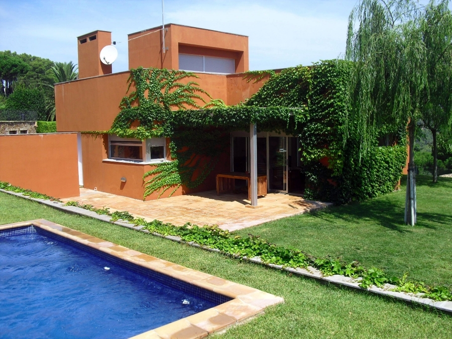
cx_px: 226
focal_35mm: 36
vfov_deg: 39.7
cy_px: 170
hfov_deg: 51.4
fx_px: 470
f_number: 7.8
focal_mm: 6.3
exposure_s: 1/100
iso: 64
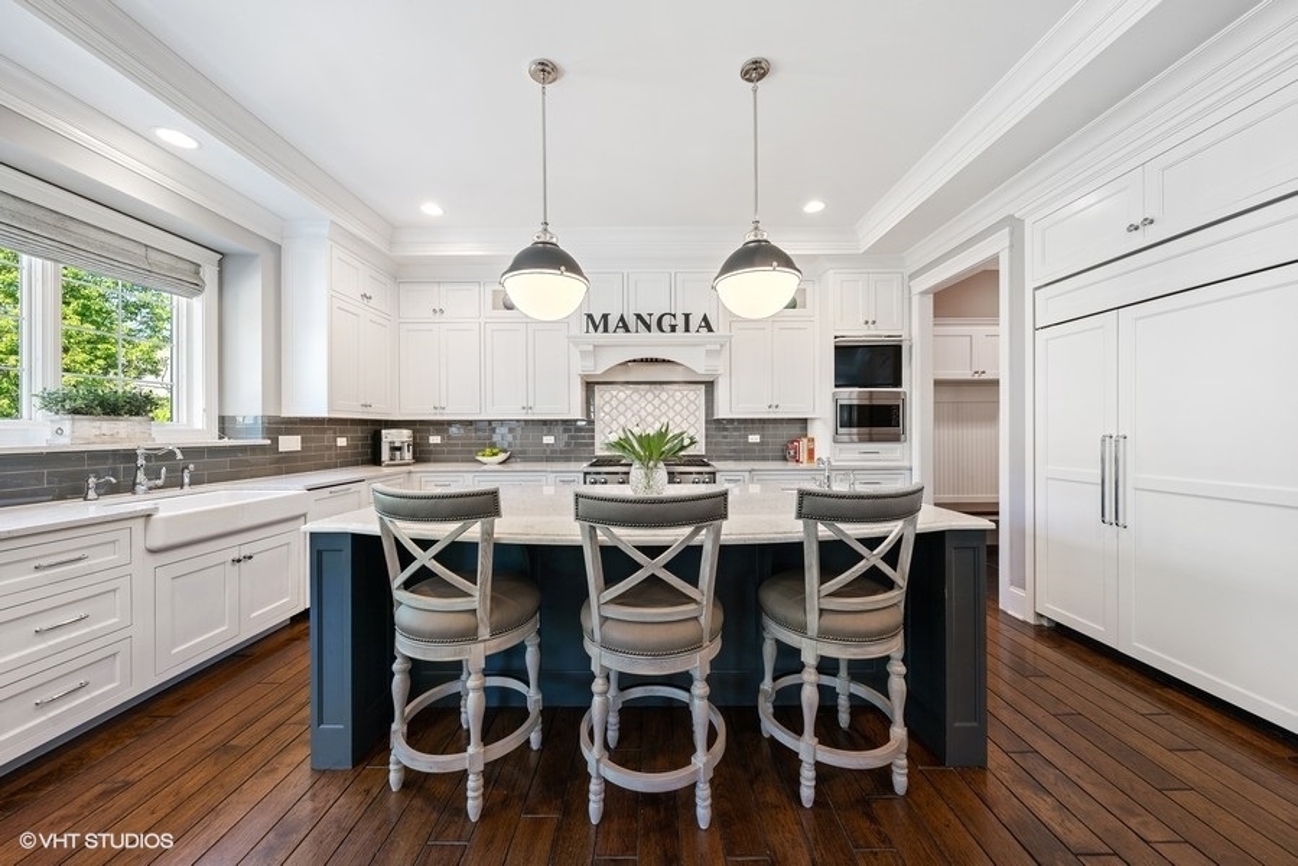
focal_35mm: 12
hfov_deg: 112.6
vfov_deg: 90.0
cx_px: 649
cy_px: 433
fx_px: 433
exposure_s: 1/5
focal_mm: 12
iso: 400
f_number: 8
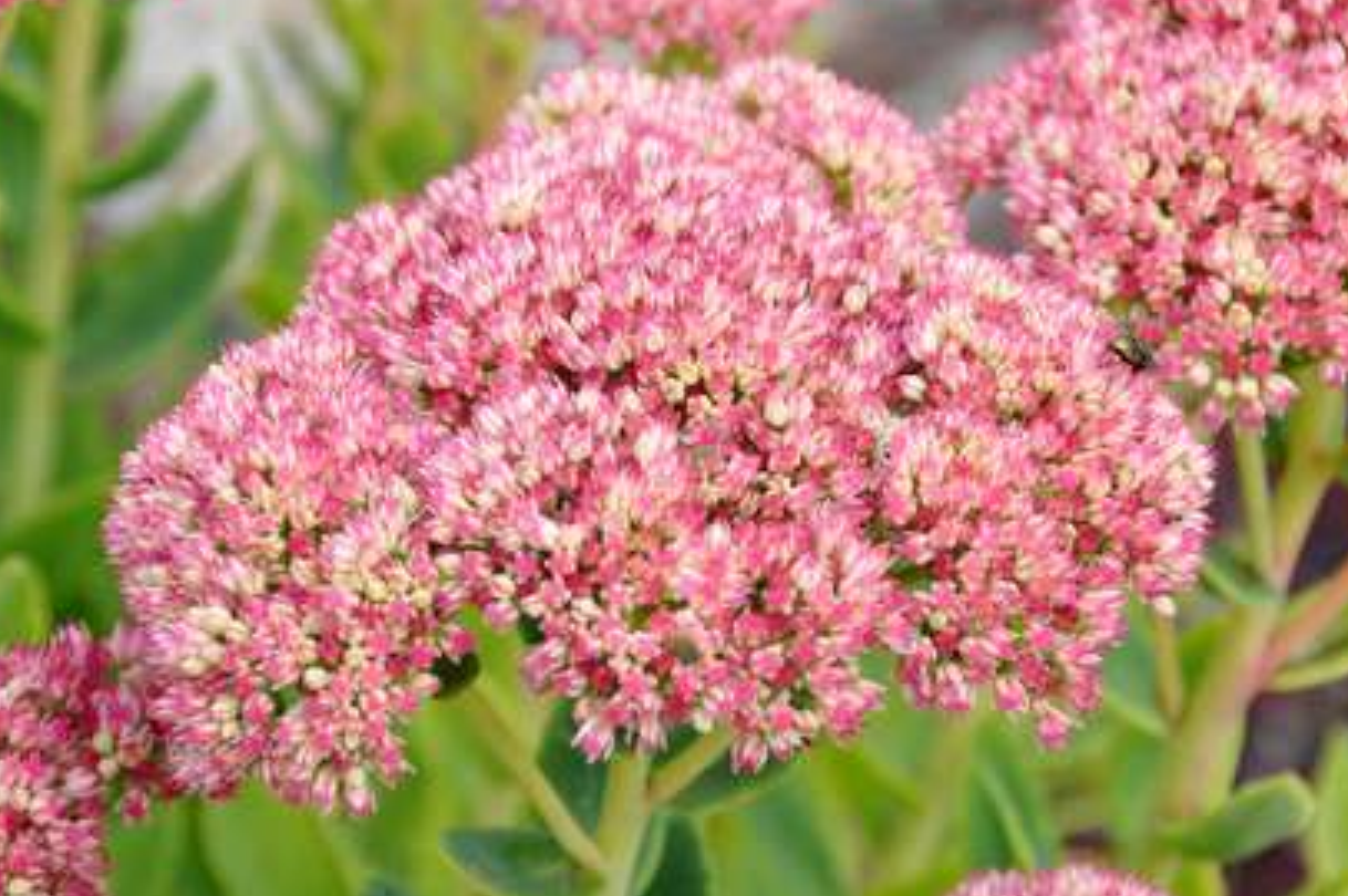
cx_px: 684
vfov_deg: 5.0
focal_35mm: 277
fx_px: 10363
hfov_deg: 7.4
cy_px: 358
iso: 400
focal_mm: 150
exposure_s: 1/250
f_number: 8
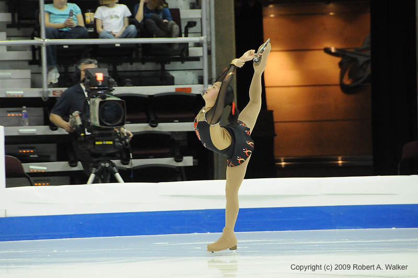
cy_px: 139
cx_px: 209
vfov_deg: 4.6
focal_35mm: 300
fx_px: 3482
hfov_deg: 6.9
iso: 3200
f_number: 5.6
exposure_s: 1/500
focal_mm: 200
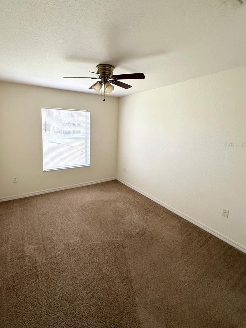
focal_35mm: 16
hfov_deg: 77.7
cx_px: 106
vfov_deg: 94.0
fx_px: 152
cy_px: 144
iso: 64
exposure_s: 1/99
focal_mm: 2.22
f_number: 2.2
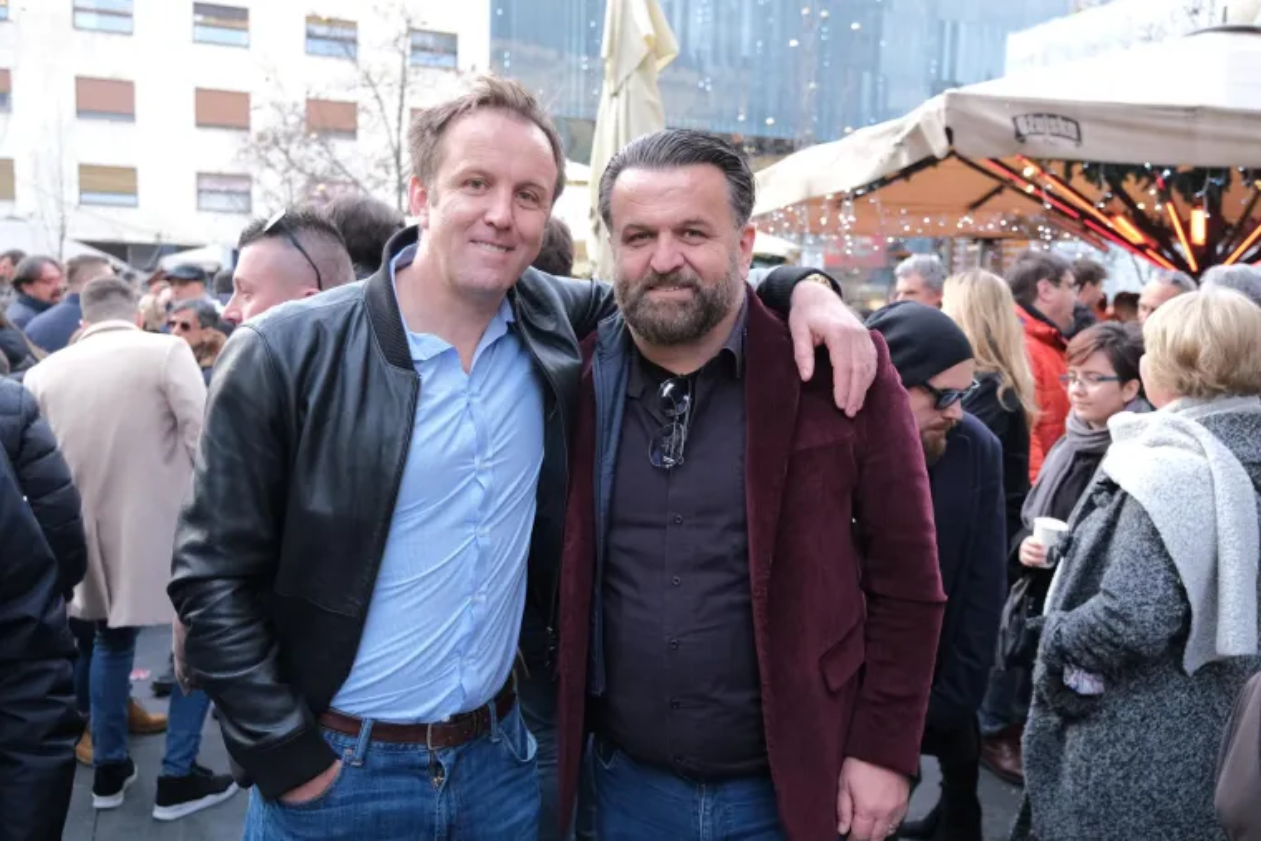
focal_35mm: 30
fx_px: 1051
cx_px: 630
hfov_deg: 61.9
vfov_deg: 43.6
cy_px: 420
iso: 2000
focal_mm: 20
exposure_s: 1/320
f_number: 2.8
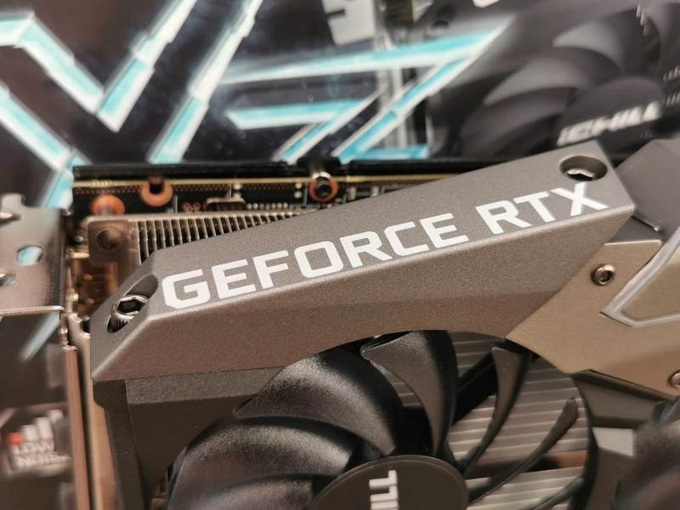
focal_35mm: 42
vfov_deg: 34.3
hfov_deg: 44.8
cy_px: 255
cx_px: 340
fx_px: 825
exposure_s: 1/100
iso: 50
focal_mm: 5.56
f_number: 1.6
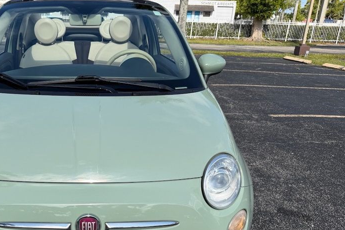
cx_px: 91
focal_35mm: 37
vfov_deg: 35.6
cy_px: 156
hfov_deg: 50.0
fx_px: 355
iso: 80
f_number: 1.78
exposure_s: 1/4405
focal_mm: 6.76
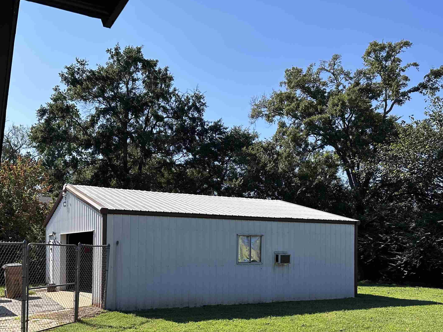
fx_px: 448
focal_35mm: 35
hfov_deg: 52.6
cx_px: 207
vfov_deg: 39.8
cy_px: 240
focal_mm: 6.86
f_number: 1.78
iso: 80
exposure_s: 1/2525
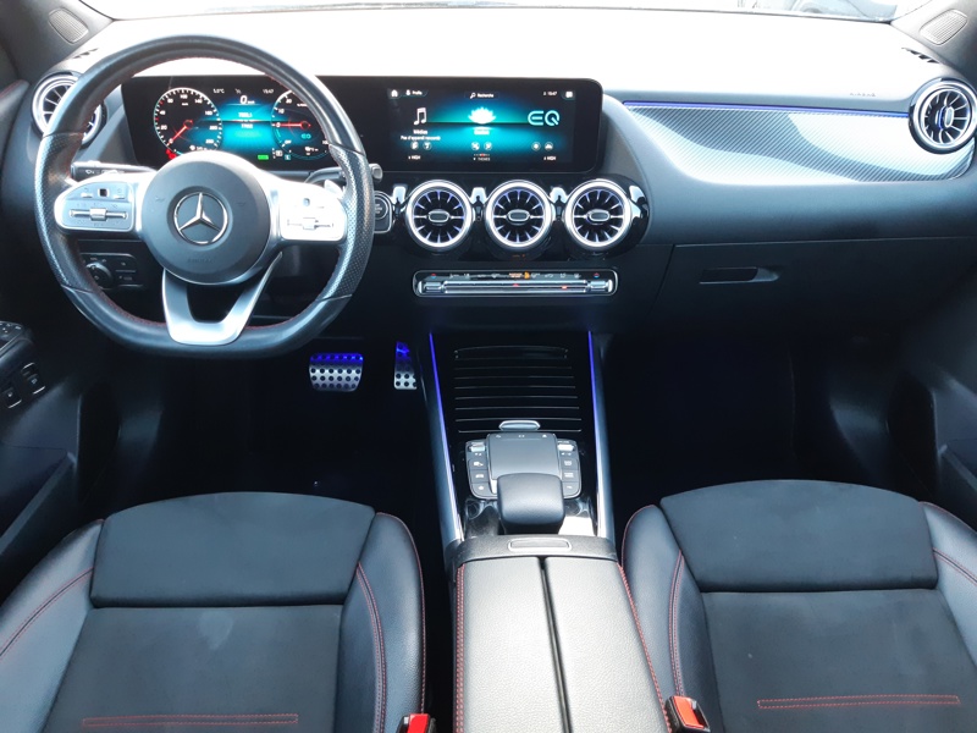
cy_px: 366
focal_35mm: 26
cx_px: 488
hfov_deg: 67.3
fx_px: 734
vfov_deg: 53.1
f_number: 1.7
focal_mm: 3.92
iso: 250
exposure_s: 1/50
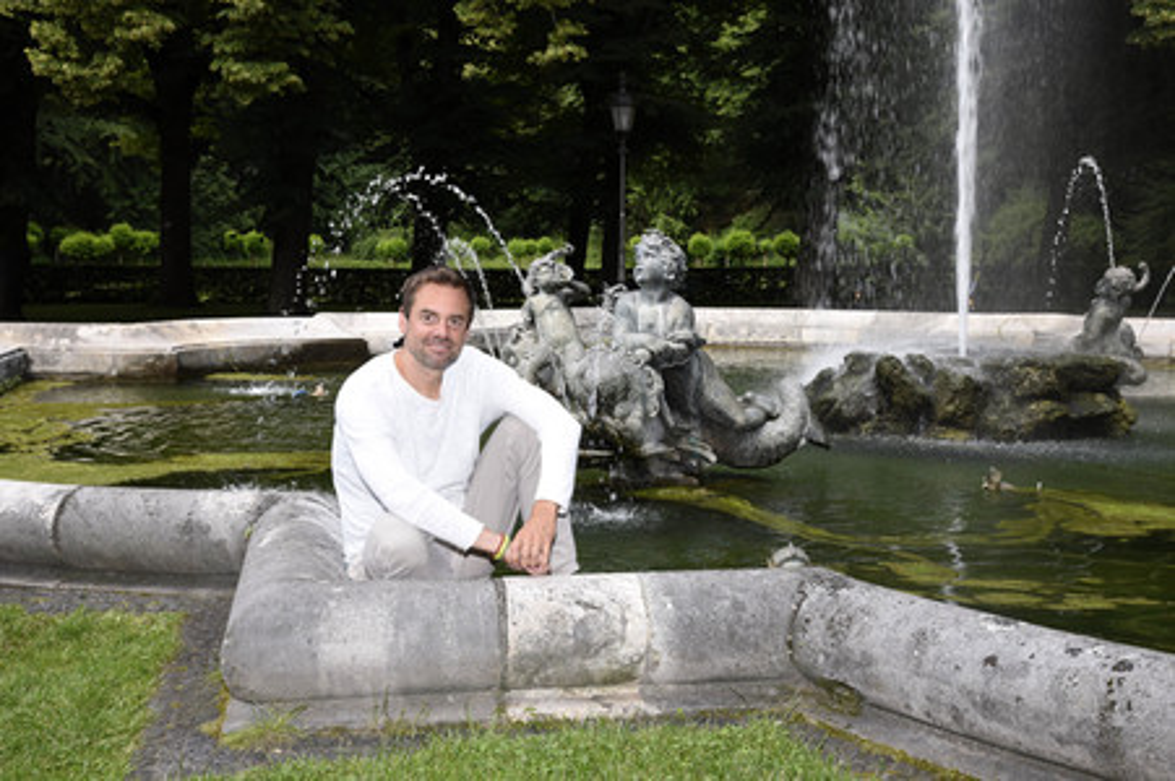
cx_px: 588
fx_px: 1500
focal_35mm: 46
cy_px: 390
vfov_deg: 29.2
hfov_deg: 42.8
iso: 640
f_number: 11
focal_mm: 46
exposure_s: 1/160
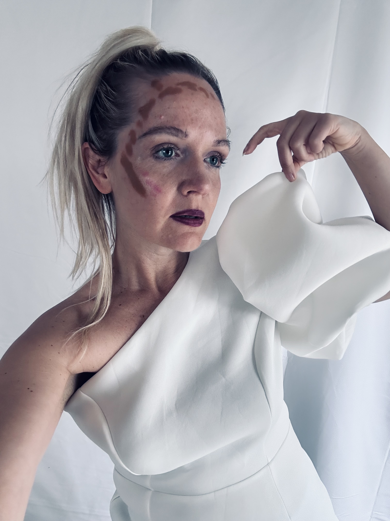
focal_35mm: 23
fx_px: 346
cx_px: 195
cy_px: 260
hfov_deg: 58.9
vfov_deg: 73.9
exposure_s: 1/62
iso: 80
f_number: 1.9
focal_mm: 2.69
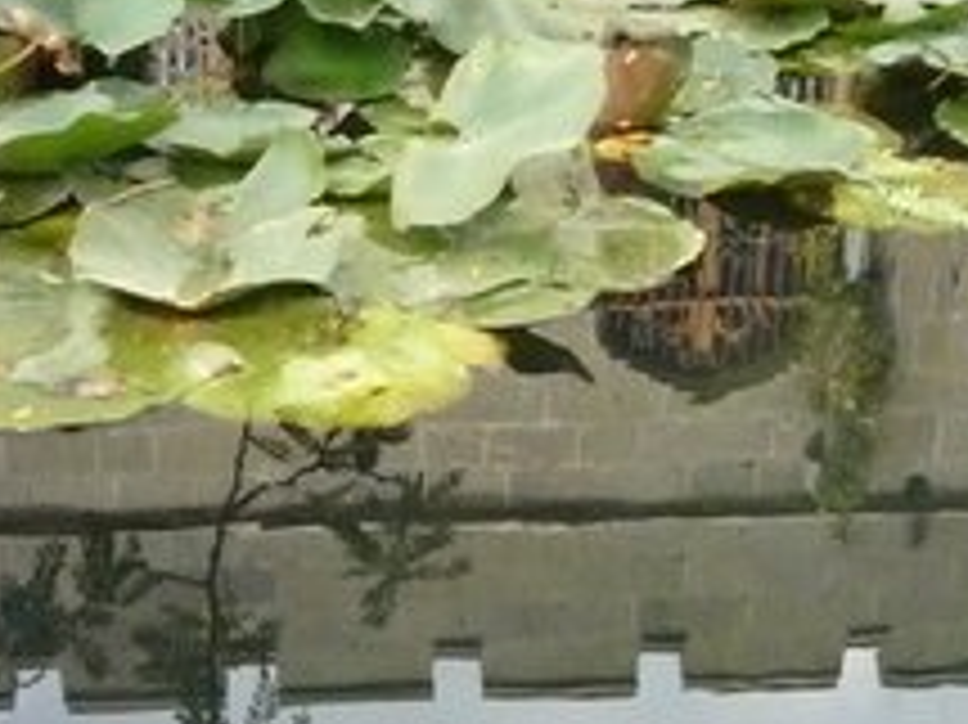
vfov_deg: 21.7
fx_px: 1873
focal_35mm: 67
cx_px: 563
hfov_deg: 28.9
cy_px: 549
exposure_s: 1/640
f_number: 5.6
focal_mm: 5.2
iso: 1600
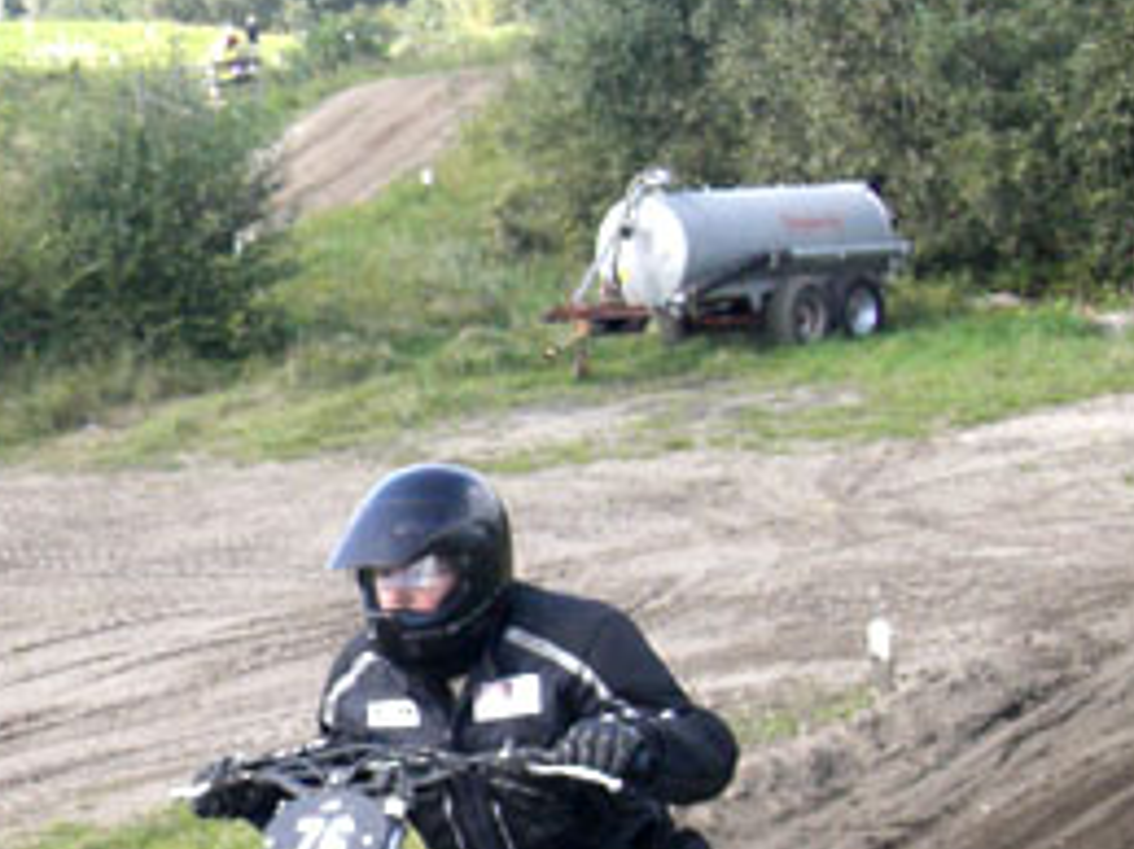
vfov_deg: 16.5
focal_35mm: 88
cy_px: 783
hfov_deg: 21.2
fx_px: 2881
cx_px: -83
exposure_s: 1/800
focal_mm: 6.3
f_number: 3.1
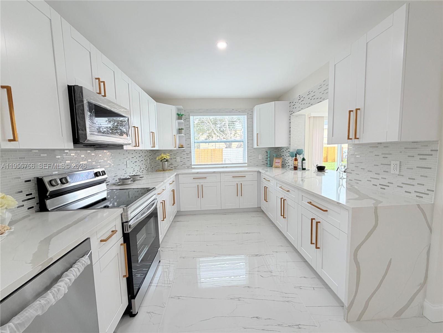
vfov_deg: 85.7
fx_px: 179
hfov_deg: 102.1
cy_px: 166
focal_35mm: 14
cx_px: 222
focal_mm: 2.22
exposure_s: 1/120
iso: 80
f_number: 2.2
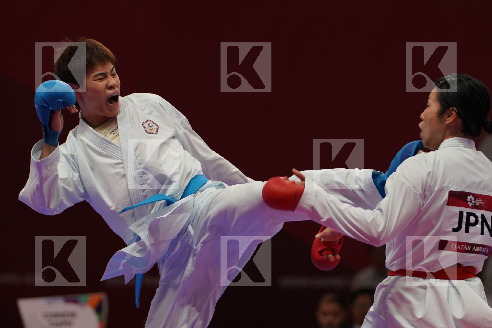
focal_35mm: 306
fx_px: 4182
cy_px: 164
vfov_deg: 4.5
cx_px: 246
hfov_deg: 6.7
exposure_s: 1/1000
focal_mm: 204
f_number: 4
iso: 1600
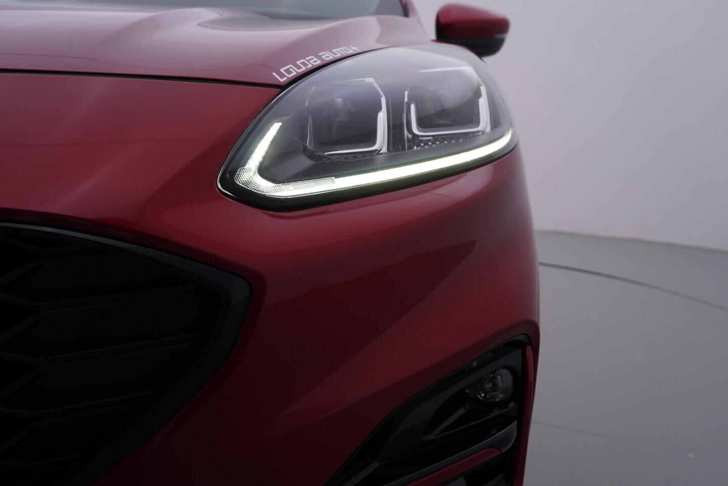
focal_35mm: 36
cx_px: 364
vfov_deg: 36.9
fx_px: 728
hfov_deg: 53.1
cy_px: 243
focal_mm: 24
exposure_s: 1/125
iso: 125
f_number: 5
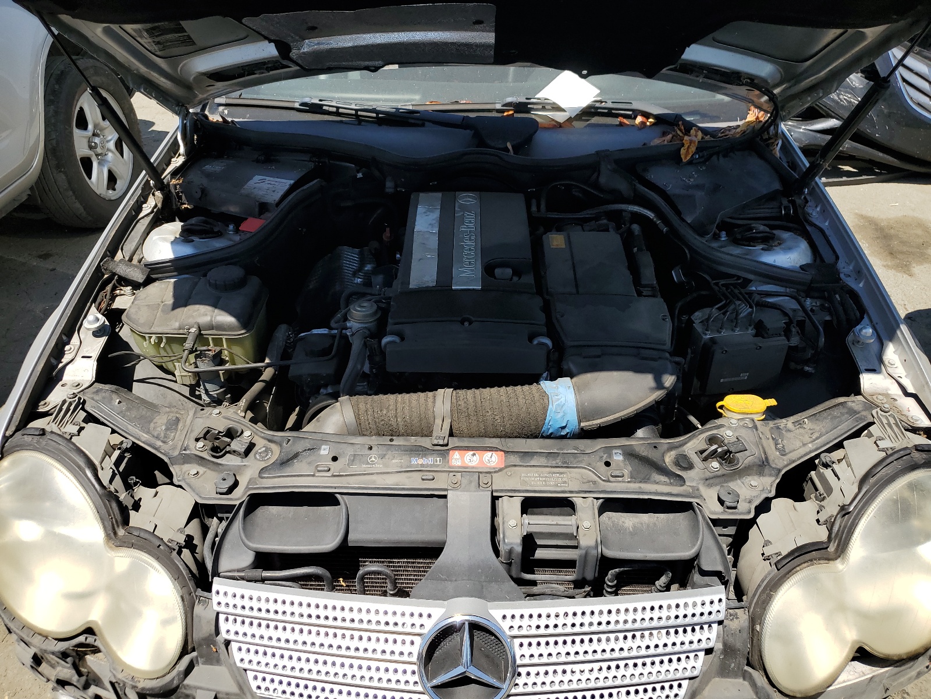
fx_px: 699
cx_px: 466
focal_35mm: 26
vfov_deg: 53.1
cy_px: 350
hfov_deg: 67.3
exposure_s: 1/2500
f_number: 1.5
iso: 50
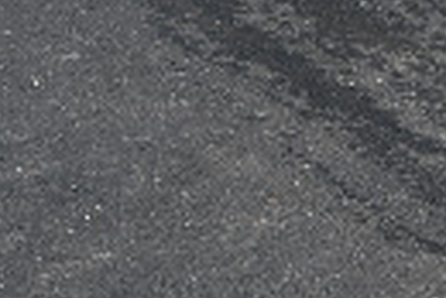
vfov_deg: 3.0
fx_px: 5457
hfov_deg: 4.6
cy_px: -839
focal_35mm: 440
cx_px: 786
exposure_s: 1/400
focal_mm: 56
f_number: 10
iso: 200
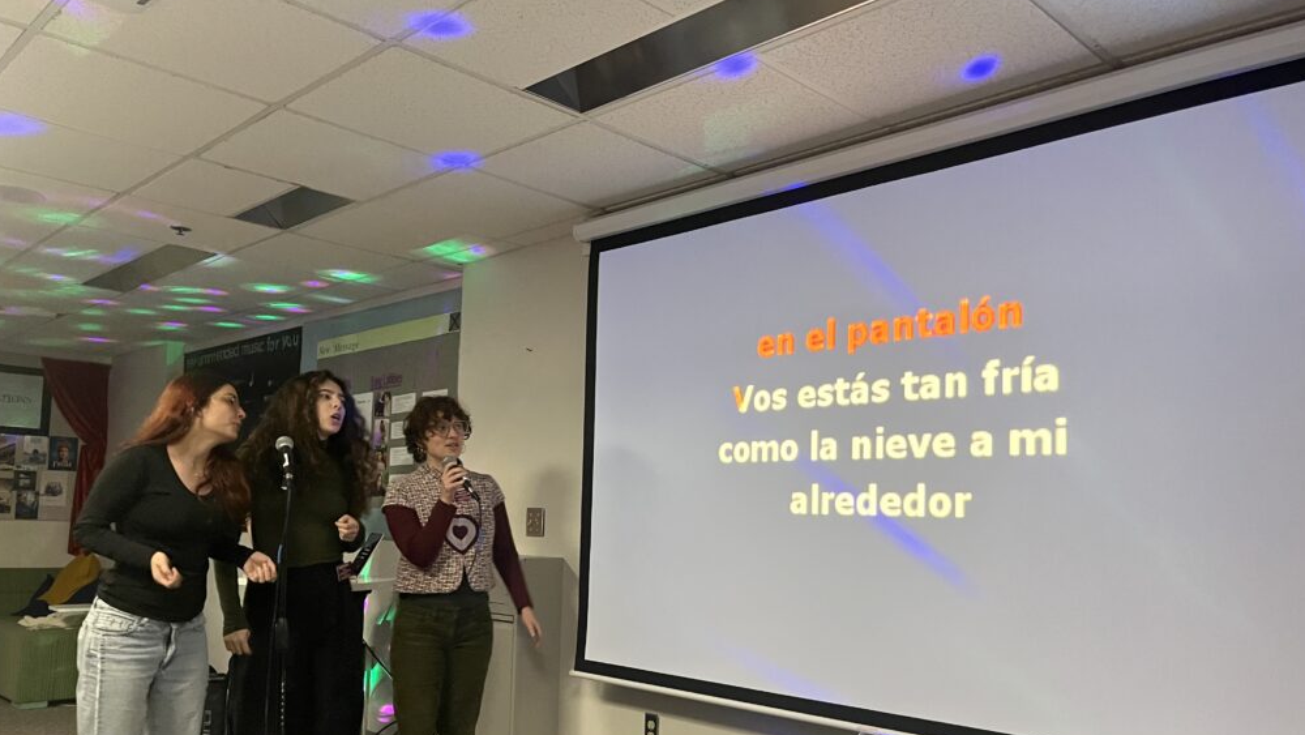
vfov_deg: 40.0
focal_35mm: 29
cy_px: 439
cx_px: 652
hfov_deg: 66.1
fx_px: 1004
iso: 500
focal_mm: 5.1
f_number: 1.6
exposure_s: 1/50
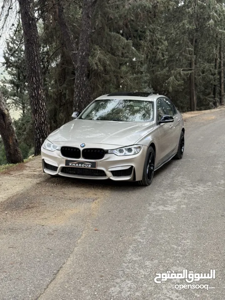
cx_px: 112
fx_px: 416
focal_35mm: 48
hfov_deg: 30.3
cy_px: 150
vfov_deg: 39.7
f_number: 1.78
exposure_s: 1/917
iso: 100
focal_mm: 6.76
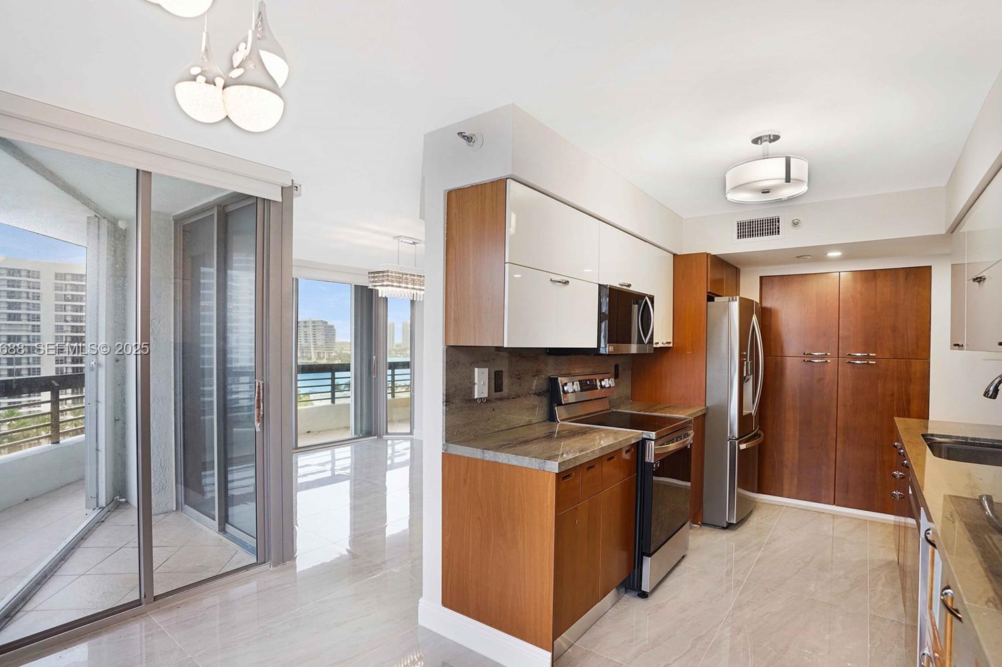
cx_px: 474
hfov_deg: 93.2
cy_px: 350
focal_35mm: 17
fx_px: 473
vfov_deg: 70.4
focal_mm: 16
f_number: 4
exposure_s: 1/125
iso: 320
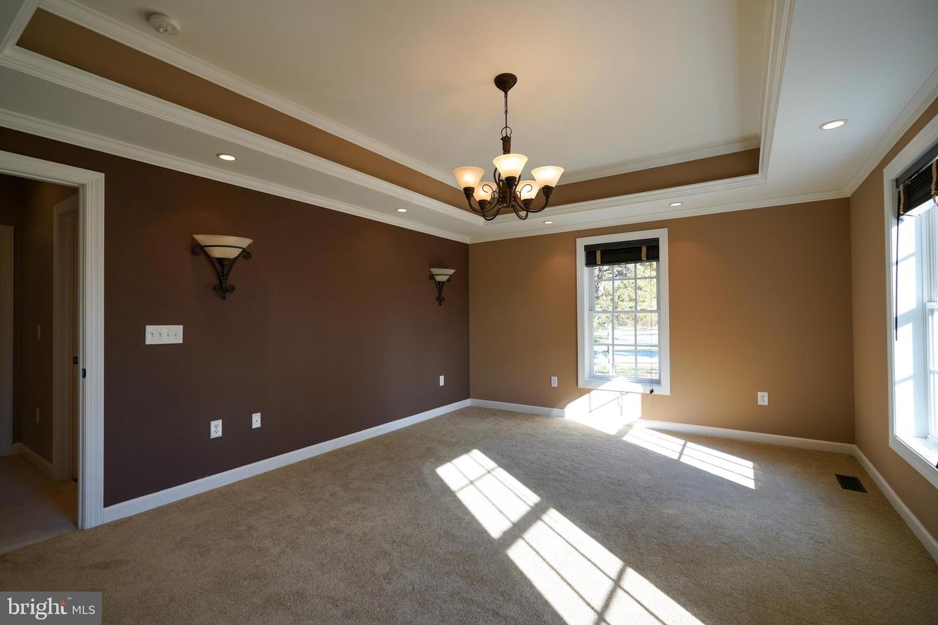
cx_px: 469
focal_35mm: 16
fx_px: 417
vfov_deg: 73.7
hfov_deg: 96.7
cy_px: 312
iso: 100
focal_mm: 16
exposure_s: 1/60
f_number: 4
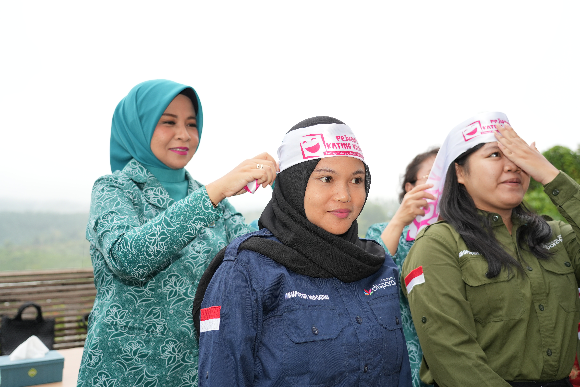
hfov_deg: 49.6
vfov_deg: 34.2
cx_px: 290
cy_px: 194
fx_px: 628
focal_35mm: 39
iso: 500
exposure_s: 1/320
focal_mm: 39
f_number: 4
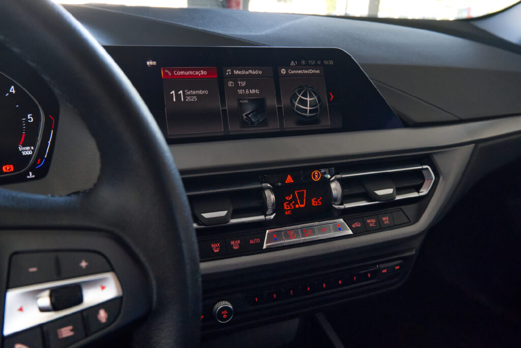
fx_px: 420
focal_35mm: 29
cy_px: 174
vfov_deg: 45.0
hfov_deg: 63.7
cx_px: 260
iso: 3200
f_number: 5.6
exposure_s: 1/80
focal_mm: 19.2
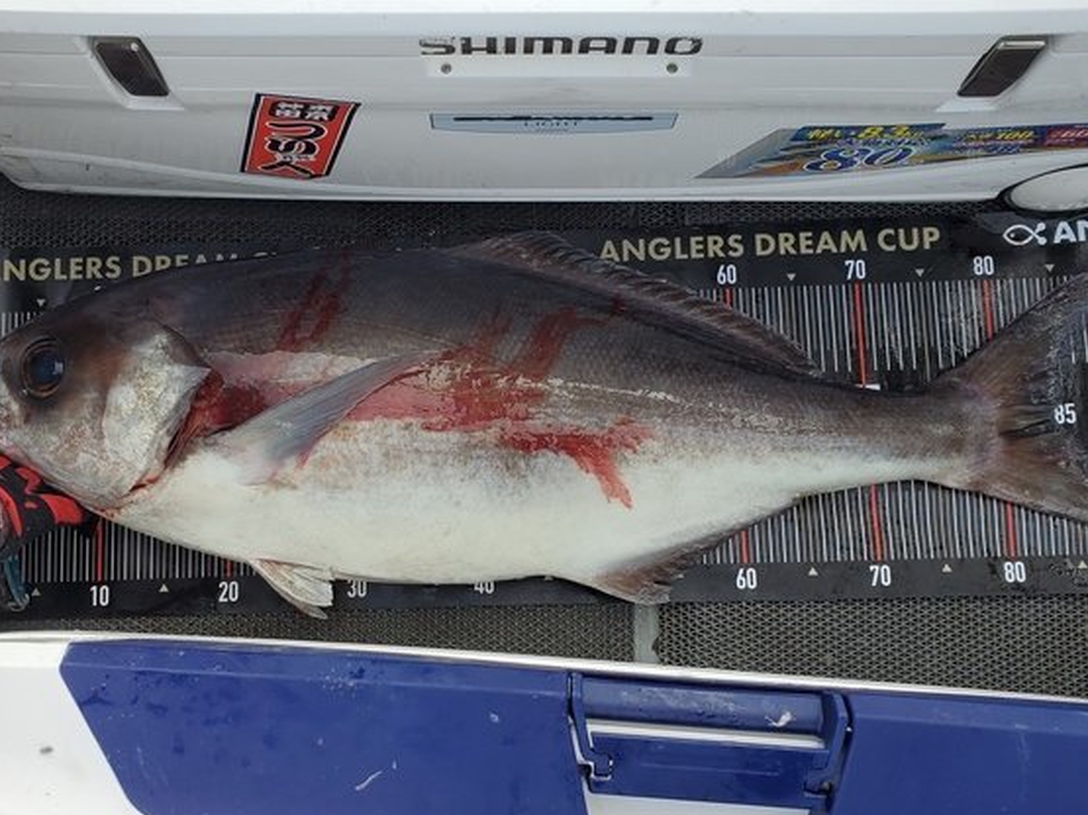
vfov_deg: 46.8
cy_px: 406
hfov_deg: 59.8
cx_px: 482
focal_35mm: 30
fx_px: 943
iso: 50
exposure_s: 1/479
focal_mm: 4.3
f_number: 2.4
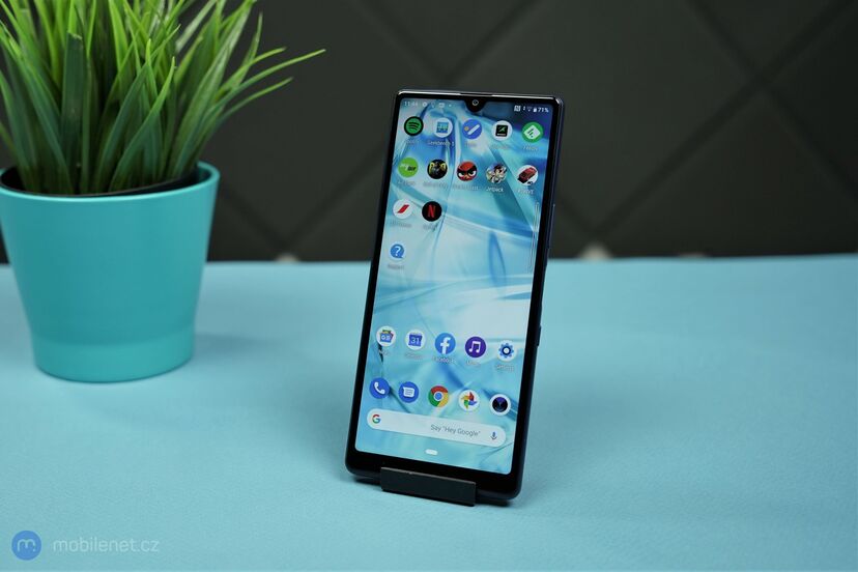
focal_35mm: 34
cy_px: 286
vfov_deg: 38.9
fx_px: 810
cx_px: 429
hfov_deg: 55.8
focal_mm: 34
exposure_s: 1/160
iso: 400
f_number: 4
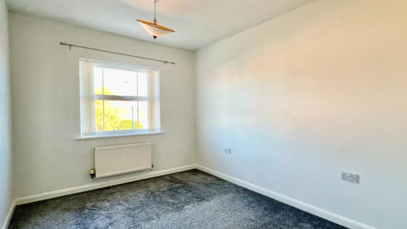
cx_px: 238
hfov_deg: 91.8
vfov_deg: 61.0
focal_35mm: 18
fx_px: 194
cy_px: 118
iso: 100
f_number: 1.8
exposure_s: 1/99
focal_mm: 1.57
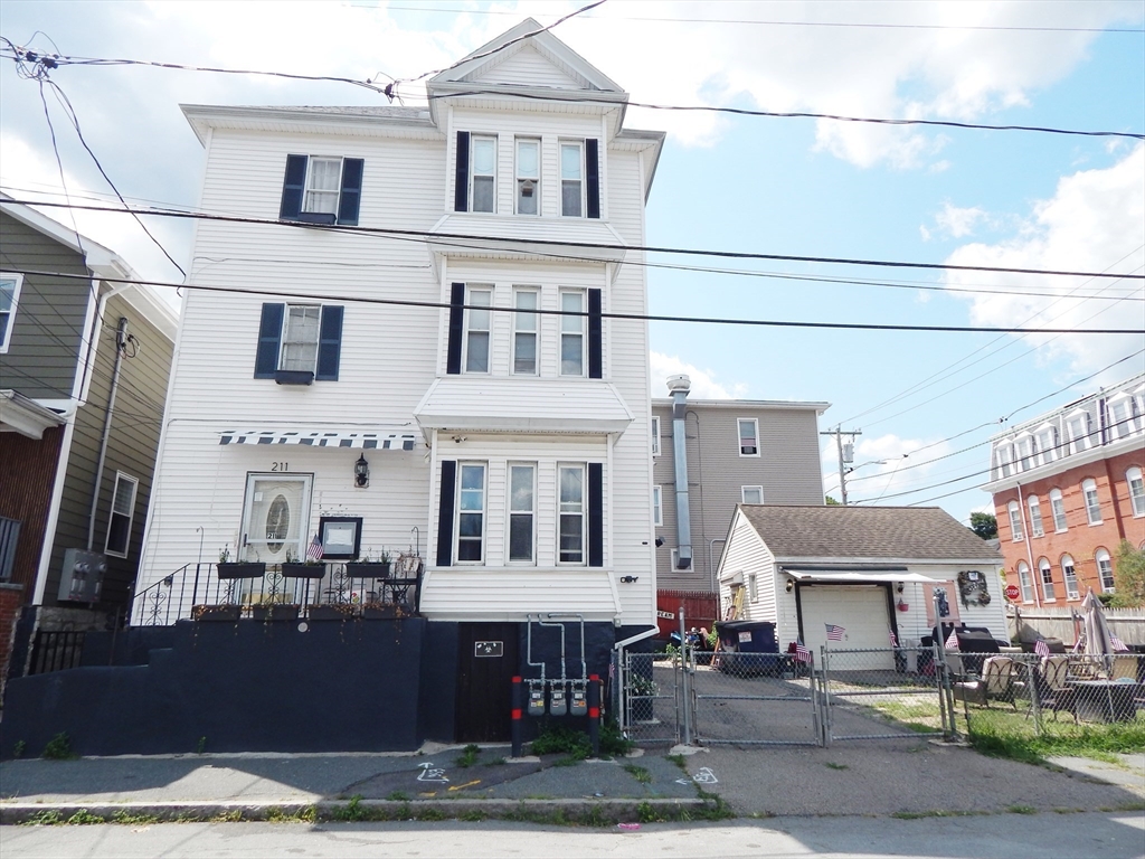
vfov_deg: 58.9
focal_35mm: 23
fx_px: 761
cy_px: 430
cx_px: 572
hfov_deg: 73.9
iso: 125
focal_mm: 4
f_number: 6
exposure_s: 1/500
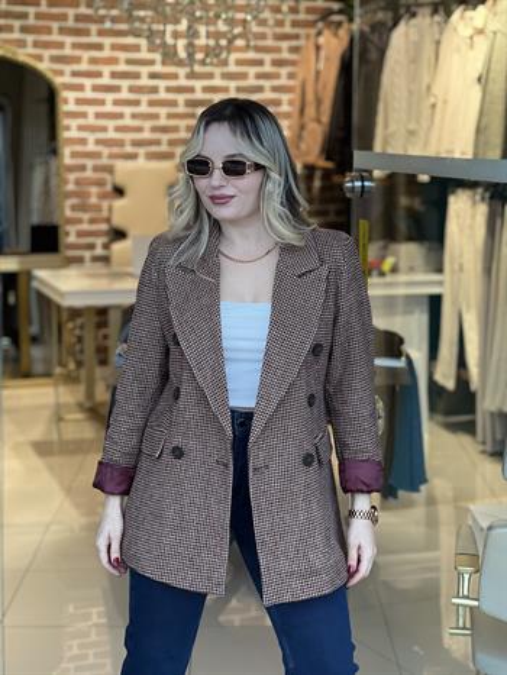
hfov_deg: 19.2
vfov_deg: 25.3
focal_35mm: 77
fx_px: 1502
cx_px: 254
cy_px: 338
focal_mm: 9
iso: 200
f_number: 2.8
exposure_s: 1/100
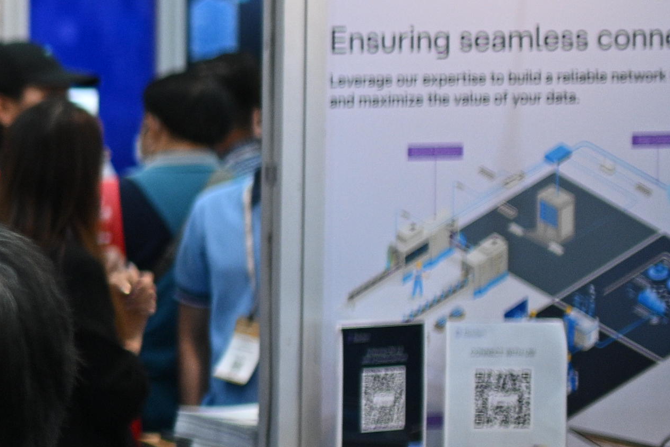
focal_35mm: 172
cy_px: 158
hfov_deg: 10.7
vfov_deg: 8.0
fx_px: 3201
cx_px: -763
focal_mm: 35
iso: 400
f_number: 1.4
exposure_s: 1/160
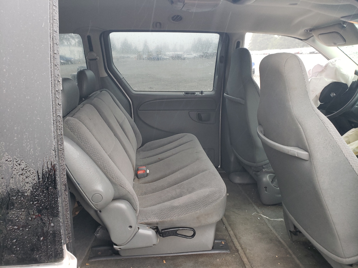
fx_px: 269
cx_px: 179
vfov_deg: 53.1
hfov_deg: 67.3
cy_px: 134
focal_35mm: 26
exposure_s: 1/60.2
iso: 124
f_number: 1.5
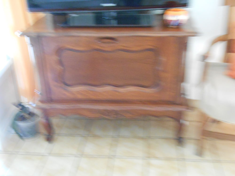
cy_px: 88
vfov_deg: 32.9
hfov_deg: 42.9
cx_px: 118
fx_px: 299
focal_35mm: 44
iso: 800
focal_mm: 7.8
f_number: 4.5
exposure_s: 1/10
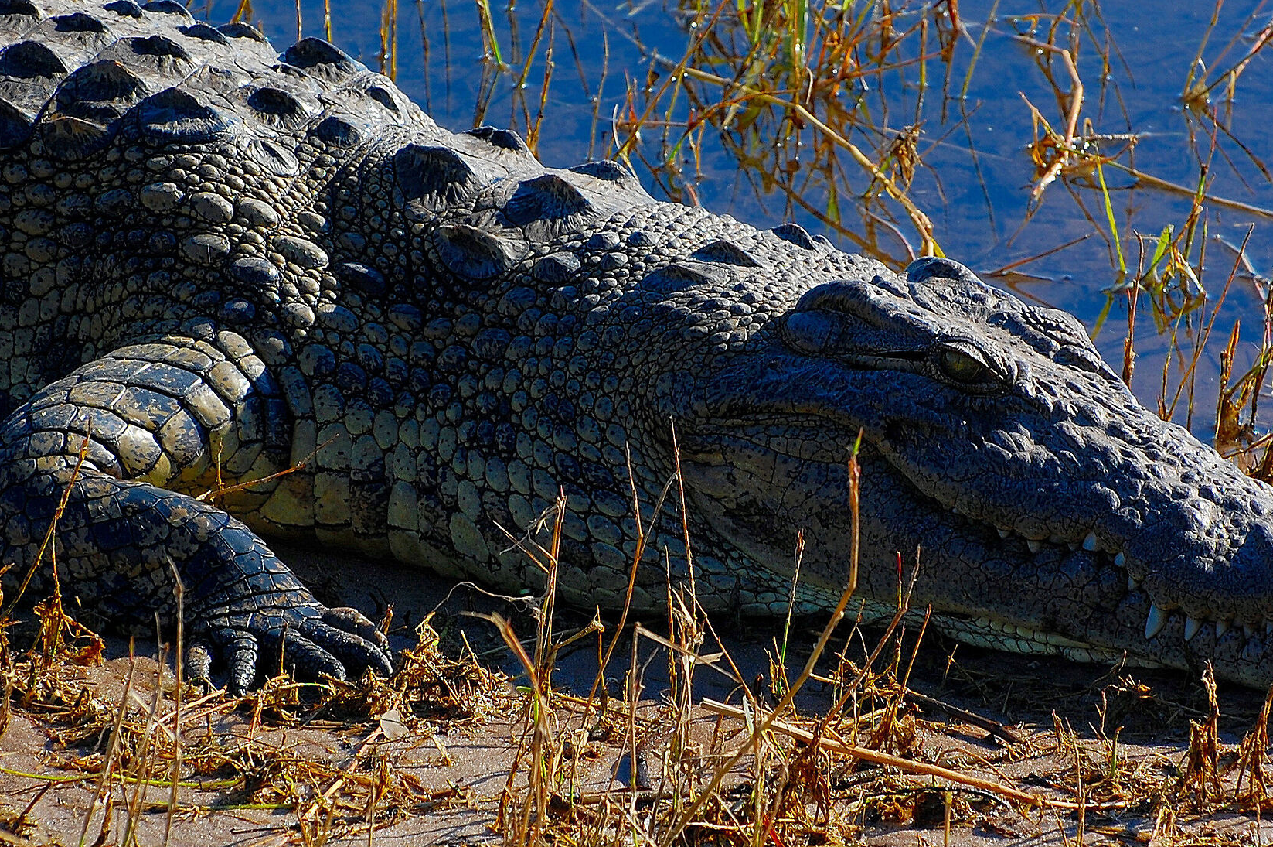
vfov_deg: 4.5
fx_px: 10811
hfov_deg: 6.7
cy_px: 418
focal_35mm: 306
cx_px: 757
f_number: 9
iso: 200
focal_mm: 140
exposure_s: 1/200
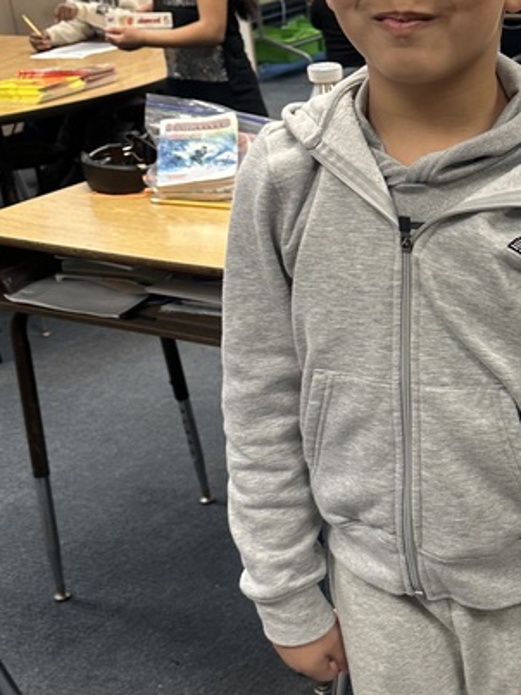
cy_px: 390
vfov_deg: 31.7
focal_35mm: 61
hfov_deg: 22.7
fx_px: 1225
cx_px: 561
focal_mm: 6.86
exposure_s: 1/60
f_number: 1.78
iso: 125
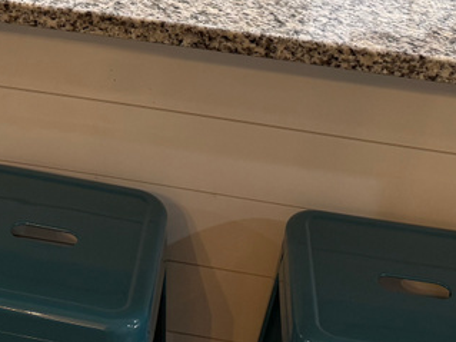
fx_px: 1014
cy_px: -117
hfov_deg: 24.7
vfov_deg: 17.8
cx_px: 60
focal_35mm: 77
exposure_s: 1/60
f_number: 1.78
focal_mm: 6.76
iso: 160
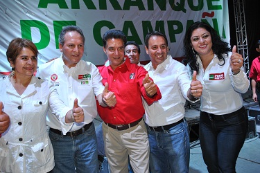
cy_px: 81
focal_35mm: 32
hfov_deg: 58.7
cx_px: 123
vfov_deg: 41.1
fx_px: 231
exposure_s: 1/60
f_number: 3.8
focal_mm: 20
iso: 200
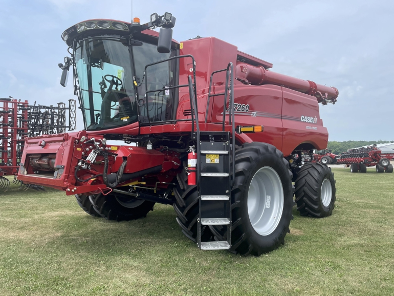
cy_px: 146
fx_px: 307
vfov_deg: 51.4
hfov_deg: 65.3
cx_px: 200
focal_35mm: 27
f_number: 1.6
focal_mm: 4.2
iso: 32
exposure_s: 1/2506
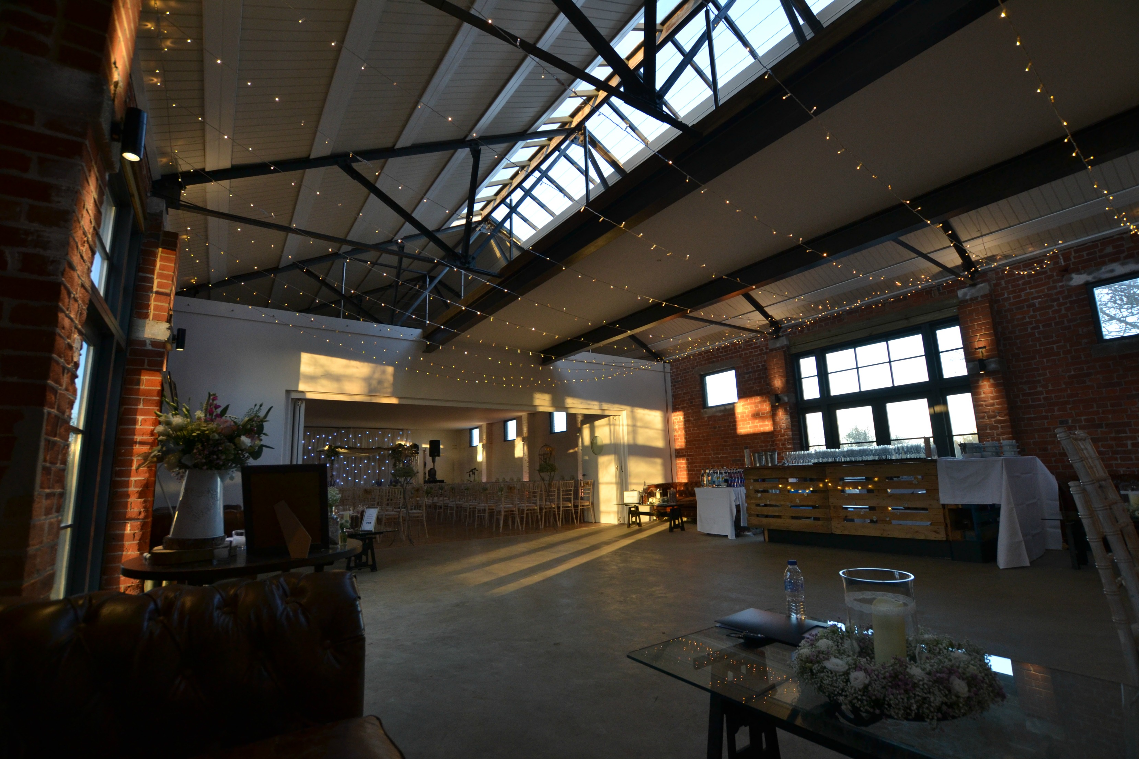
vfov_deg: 77.3
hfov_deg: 100.4
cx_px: 570
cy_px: 380
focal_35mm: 15
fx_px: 475
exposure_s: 1/100
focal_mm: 10
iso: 400
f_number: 5
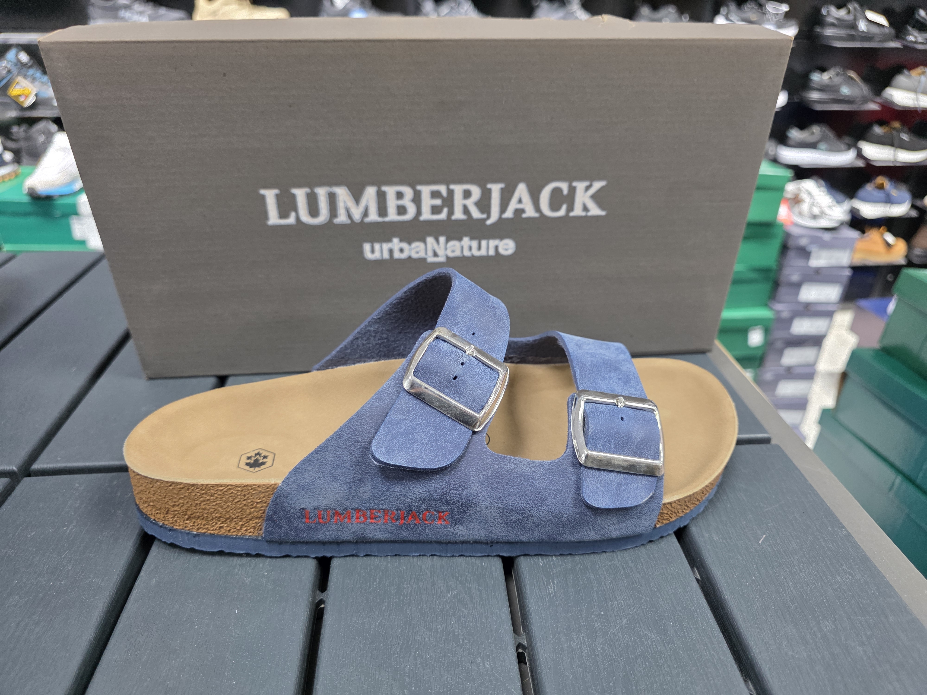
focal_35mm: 23
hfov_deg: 73.9
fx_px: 616
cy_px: 348
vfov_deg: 58.9
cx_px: 464
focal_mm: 6.3
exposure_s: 1/100
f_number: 1.7
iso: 320
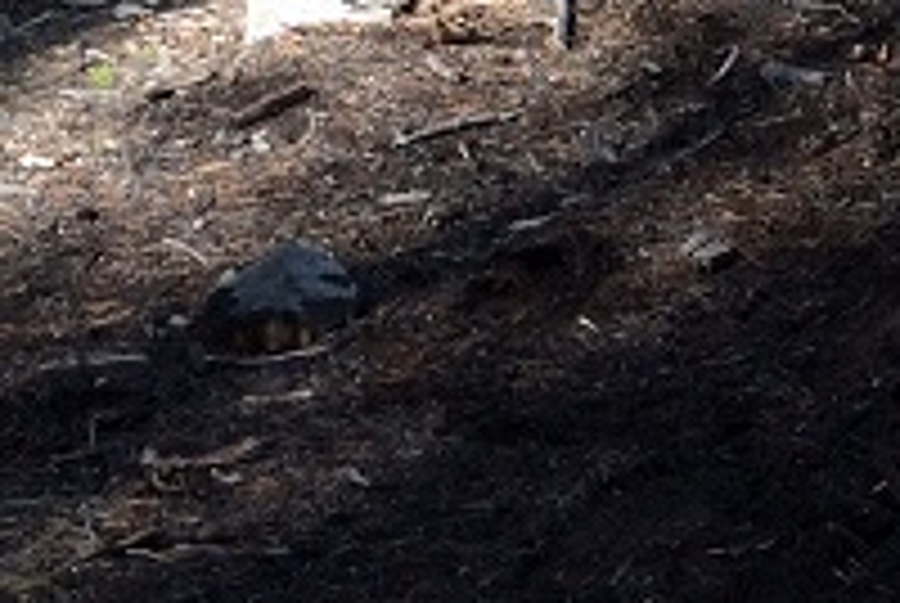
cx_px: 1346
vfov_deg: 10.6
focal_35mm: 127
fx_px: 3180
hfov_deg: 15.0
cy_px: -194
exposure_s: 1/562
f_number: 2.2
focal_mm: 4.12
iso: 32
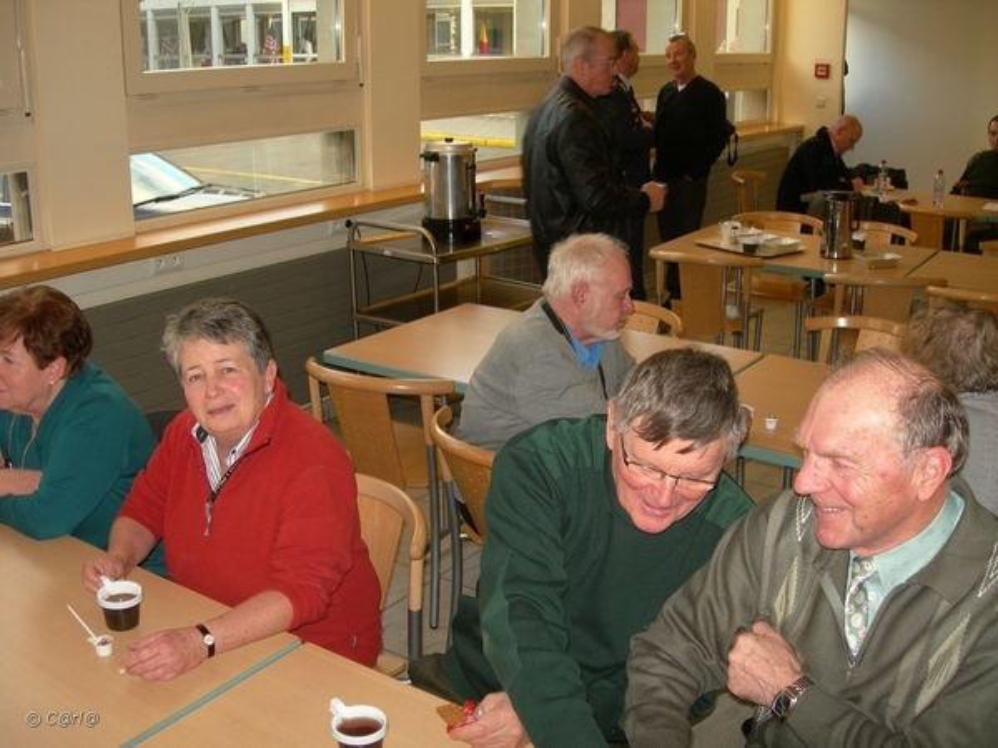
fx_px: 1096
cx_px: 499
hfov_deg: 49.0
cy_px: 374
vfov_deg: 37.7
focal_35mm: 38
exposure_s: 1/60.1
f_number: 2.8
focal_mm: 7.8
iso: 94
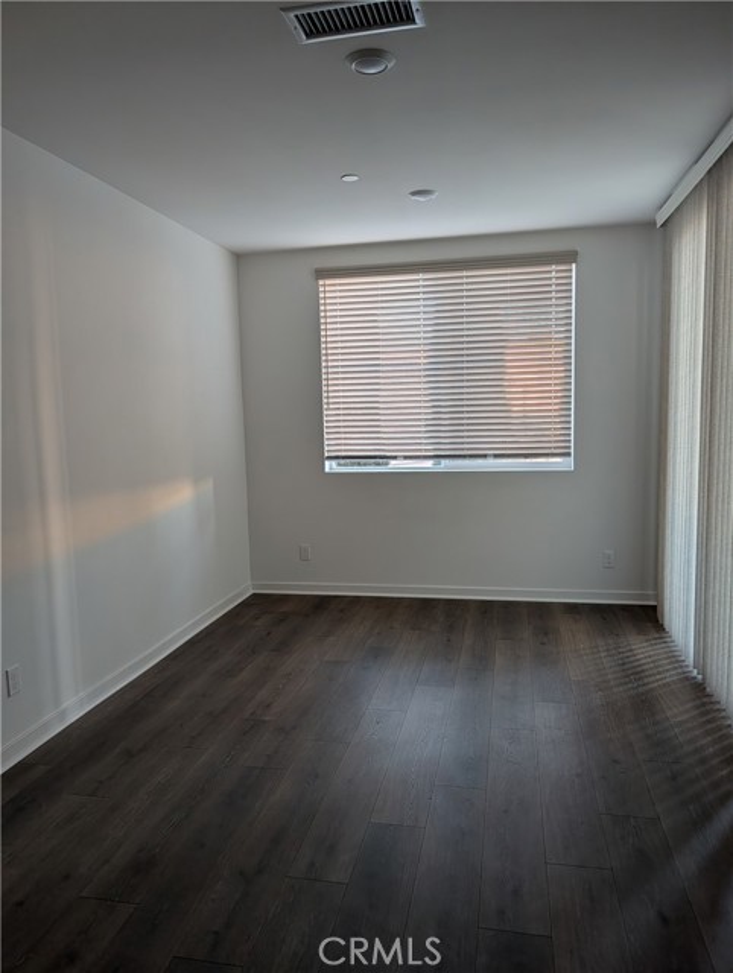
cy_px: 486
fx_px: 676
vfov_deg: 71.5
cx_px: 366
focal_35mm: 24
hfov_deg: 56.9
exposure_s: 1/75.3
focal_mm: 6.9
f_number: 1.68
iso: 169
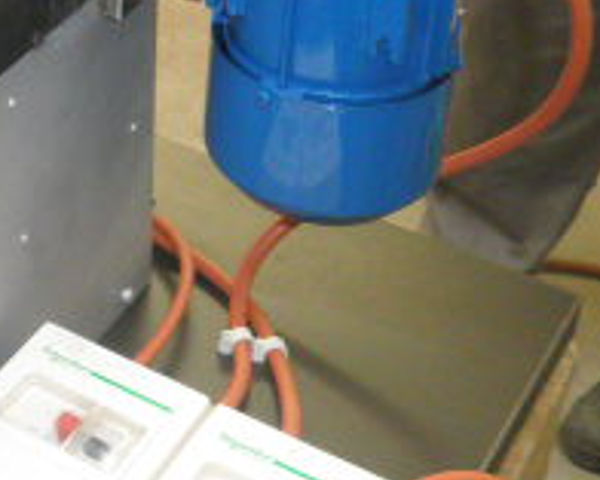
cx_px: -162
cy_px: -58
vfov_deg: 17.8
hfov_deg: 21.1
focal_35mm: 83
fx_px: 1475
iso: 160
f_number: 2.8
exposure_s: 1/30
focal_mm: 4.7
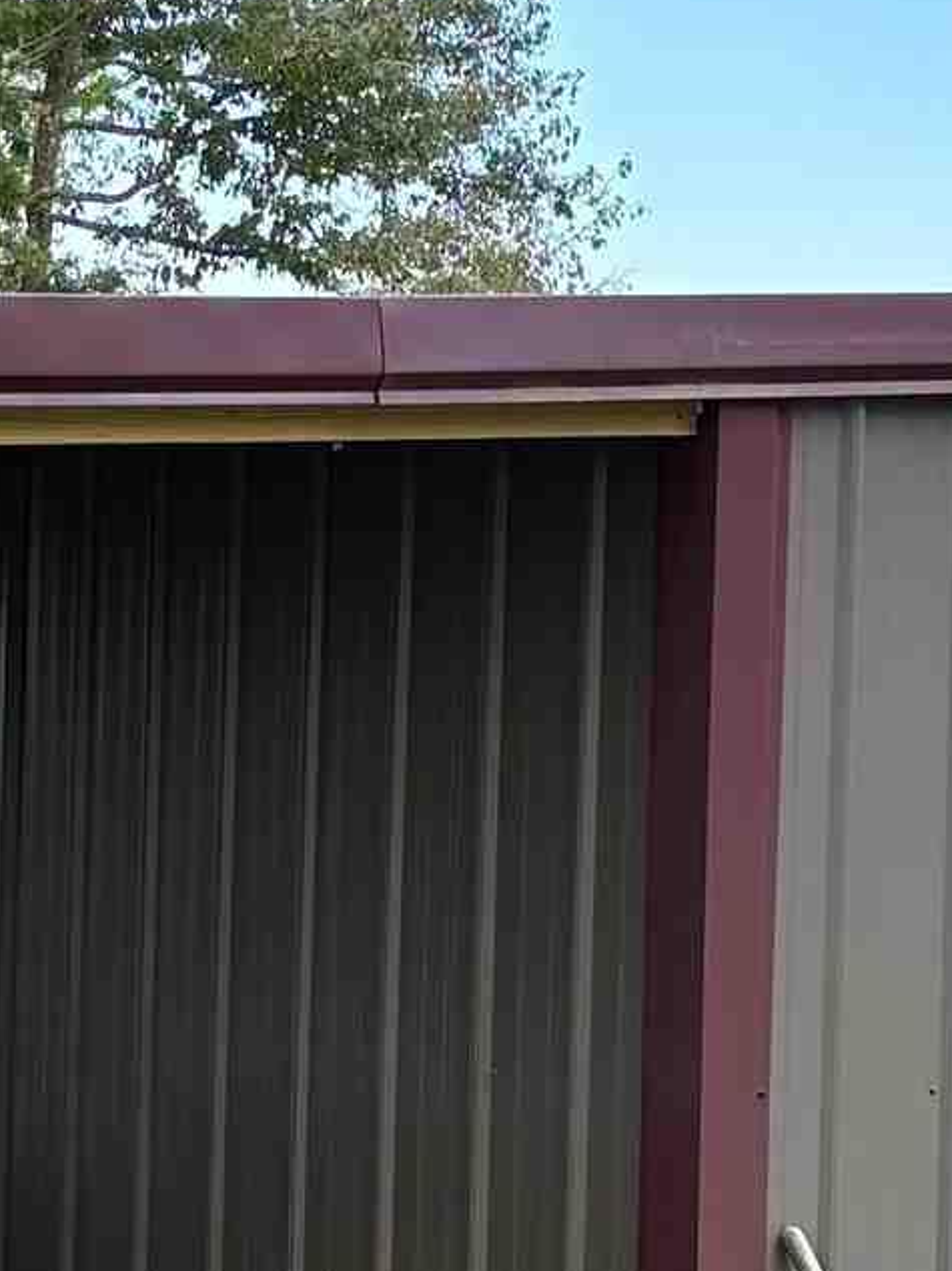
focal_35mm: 126
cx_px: 112
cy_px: 772
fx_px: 4623
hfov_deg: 11.7
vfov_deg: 15.6
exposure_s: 1/666
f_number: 1.6
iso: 50
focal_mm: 5.96
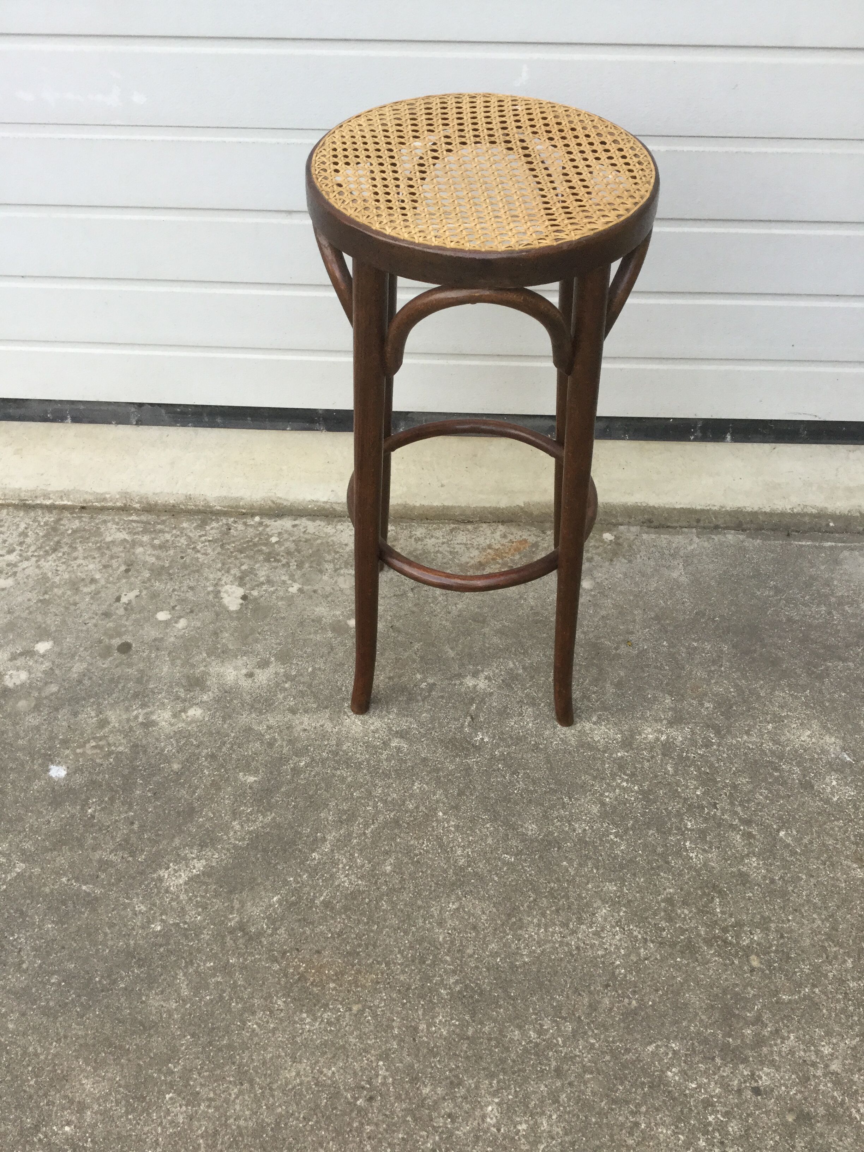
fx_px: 1032
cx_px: 432
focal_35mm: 31
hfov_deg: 45.4
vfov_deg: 58.4
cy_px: 576
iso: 64
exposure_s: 1/33
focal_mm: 3.3
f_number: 2.4
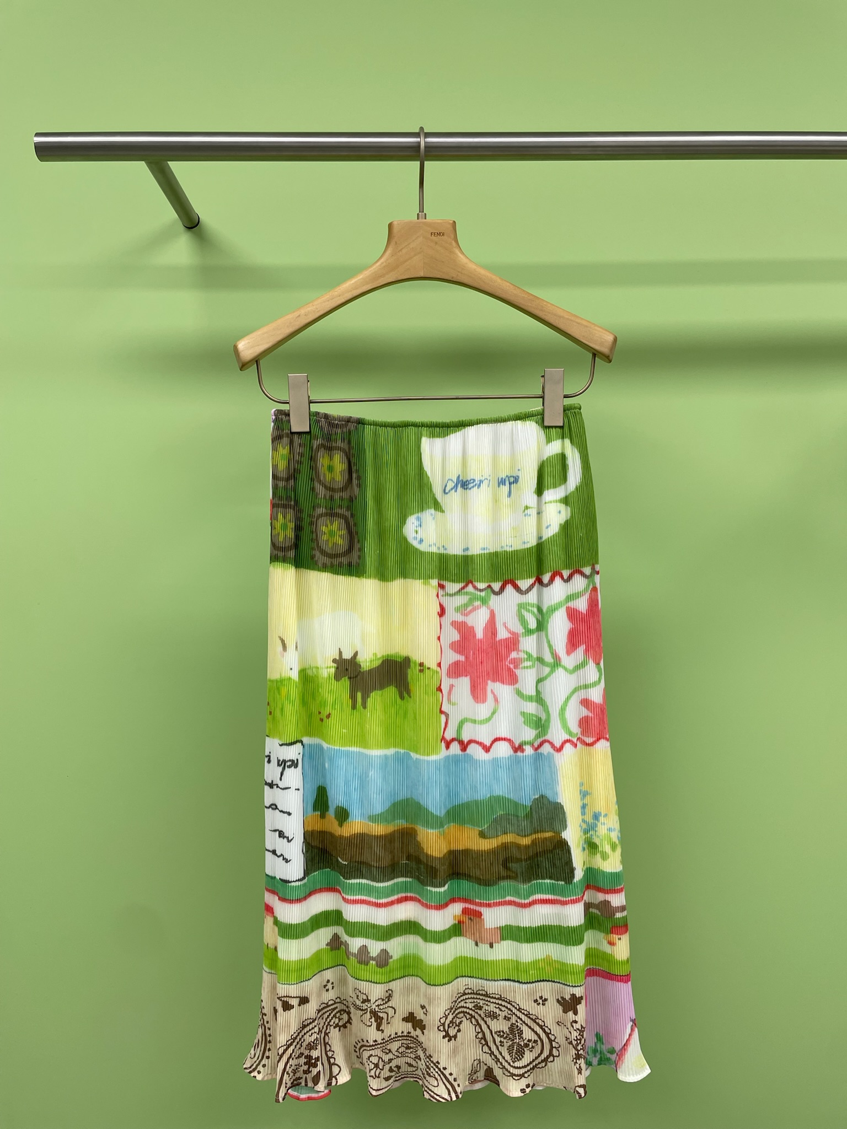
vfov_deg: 67.3
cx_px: 424
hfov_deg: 53.1
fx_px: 848
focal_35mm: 26
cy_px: 564
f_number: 1.6
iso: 40
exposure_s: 1/100
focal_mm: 4.2
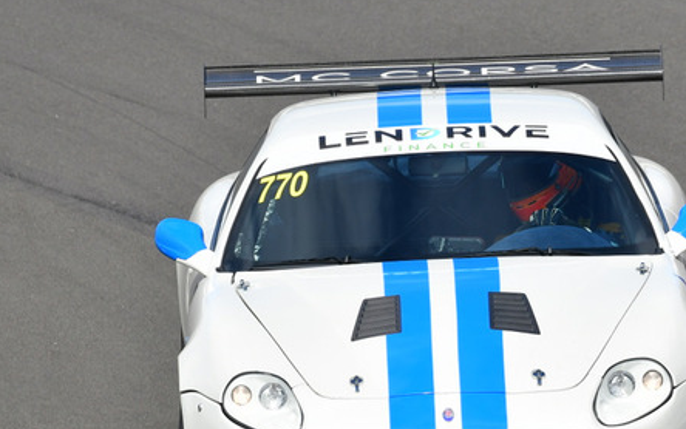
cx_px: 405
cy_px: 267
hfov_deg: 2.0
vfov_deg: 1.3
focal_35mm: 1047
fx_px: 19584
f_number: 10
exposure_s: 1/640
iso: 320
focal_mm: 380
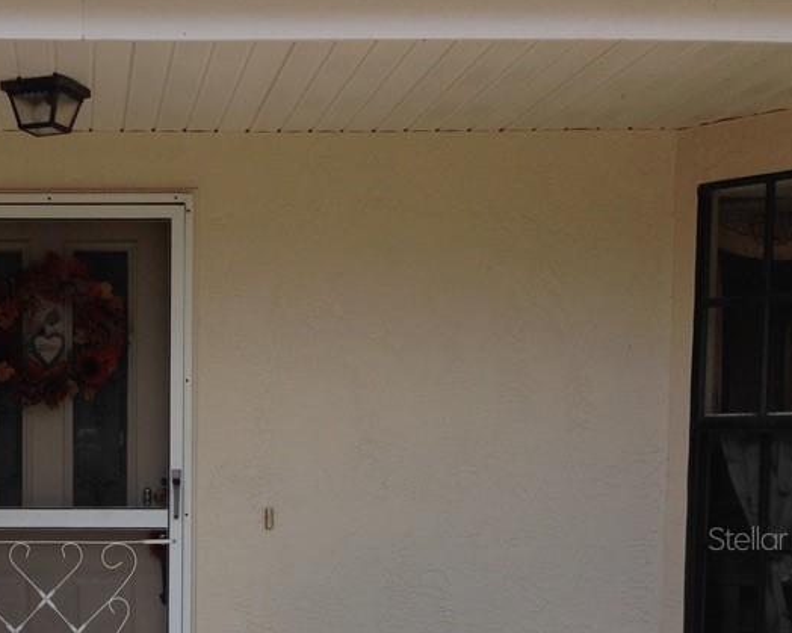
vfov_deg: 23.7
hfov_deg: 28.8
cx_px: 77
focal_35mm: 63
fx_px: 1476
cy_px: 538
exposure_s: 1/1427
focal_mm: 4.12
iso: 50
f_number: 2.4
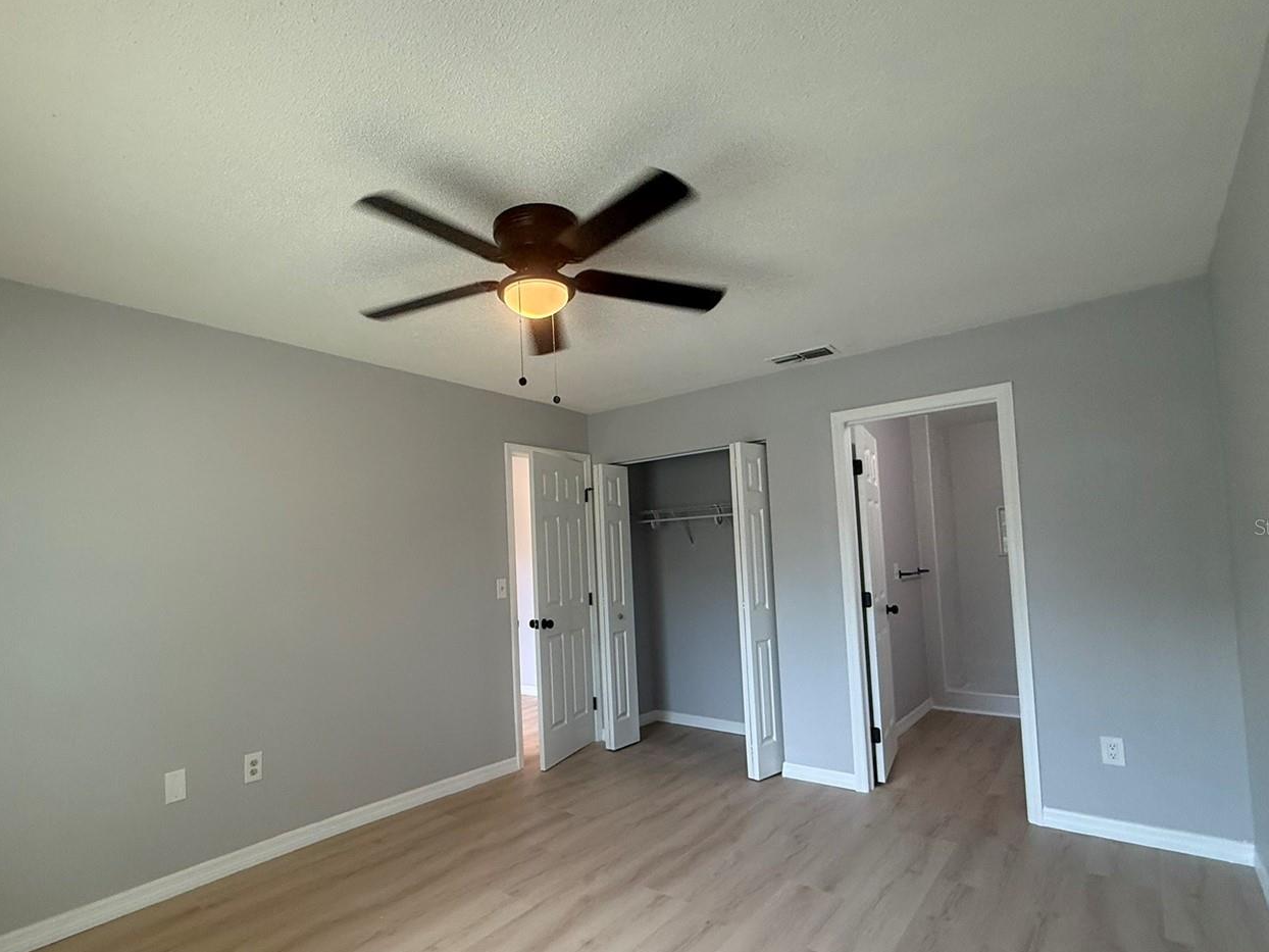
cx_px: 535
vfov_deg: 71.4
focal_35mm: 18
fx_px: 660
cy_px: 527
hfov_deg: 87.1
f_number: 2.2
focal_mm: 2.22
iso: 200
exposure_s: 1/120
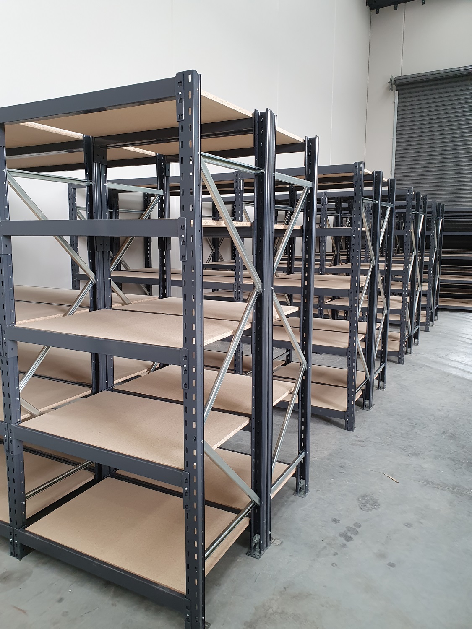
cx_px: 236
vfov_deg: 67.3
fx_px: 473
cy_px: 314
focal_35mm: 26
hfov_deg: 53.1
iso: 100
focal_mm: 4.32
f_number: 2.4
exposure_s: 1/100
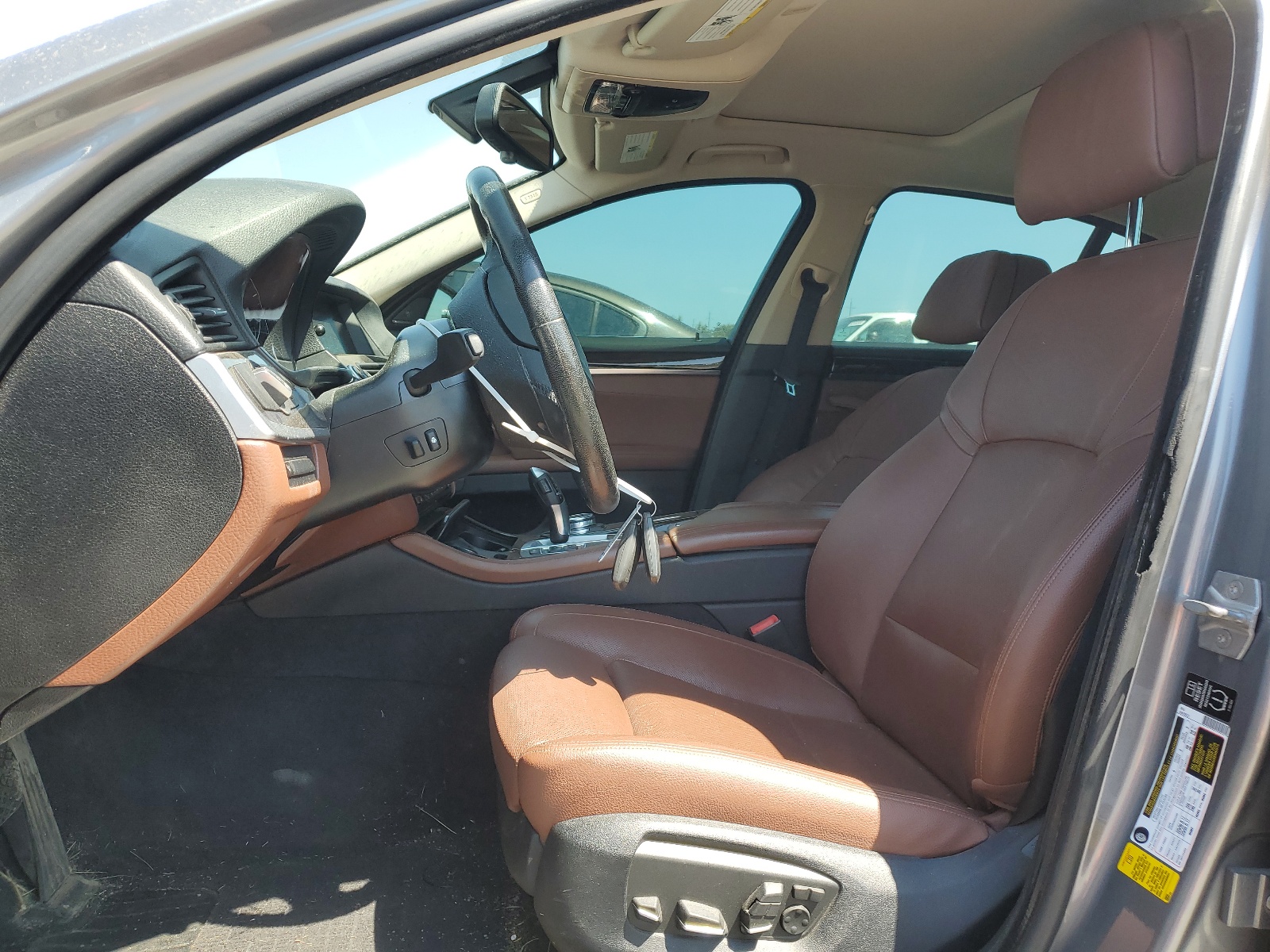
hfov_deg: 67.3
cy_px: 476
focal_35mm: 26
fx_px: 954
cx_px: 635
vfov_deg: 53.1
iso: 50
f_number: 1.5
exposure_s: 1/500
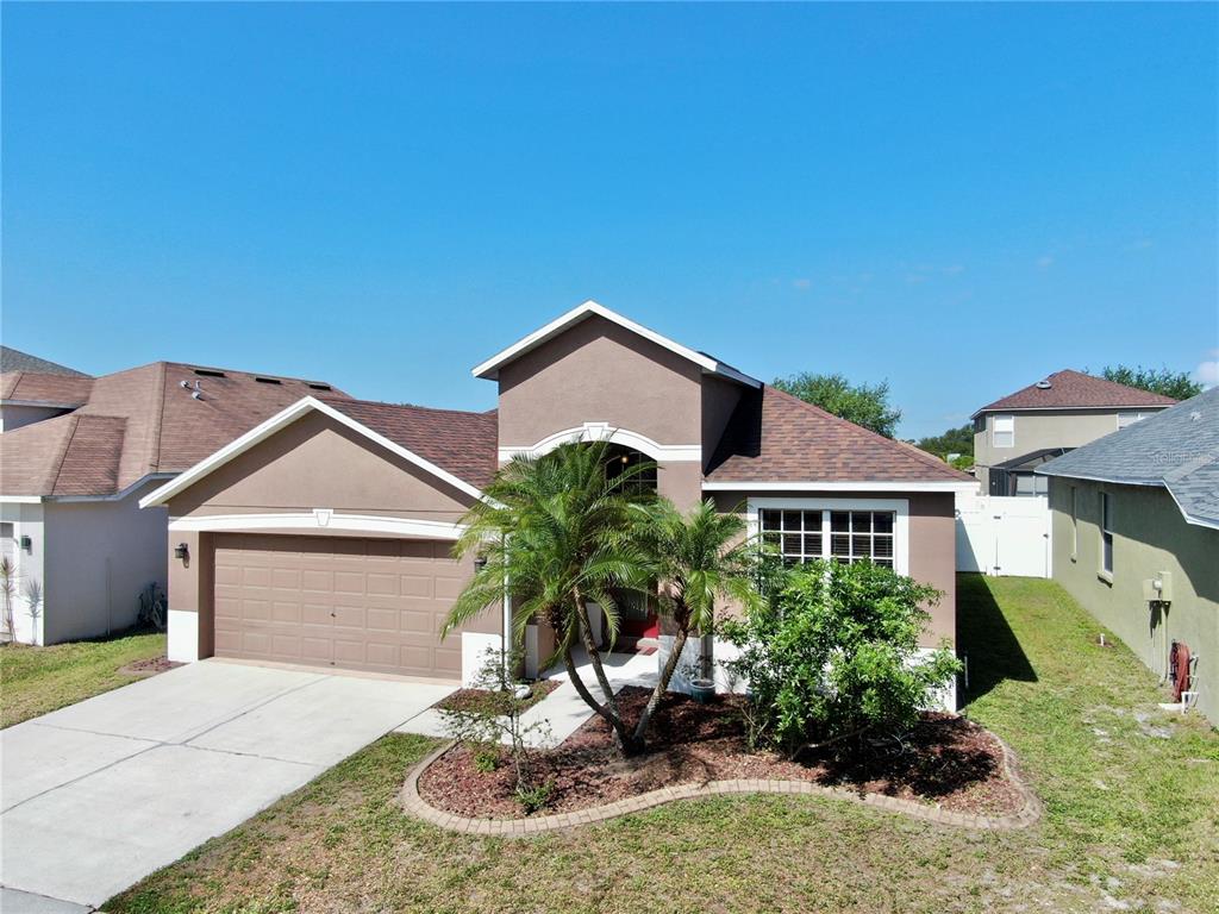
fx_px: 845
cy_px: 457
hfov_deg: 71.6
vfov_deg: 56.8
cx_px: 610
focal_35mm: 24
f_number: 2.8
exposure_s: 1/1250
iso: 100
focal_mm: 4.39
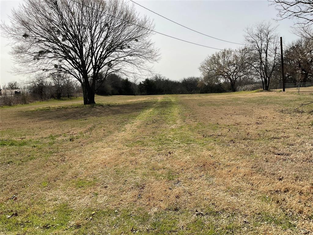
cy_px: 118
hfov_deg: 61.7
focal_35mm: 29
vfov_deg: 48.2
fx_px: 262
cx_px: 156
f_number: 1.8
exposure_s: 1/2538
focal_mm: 3
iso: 16
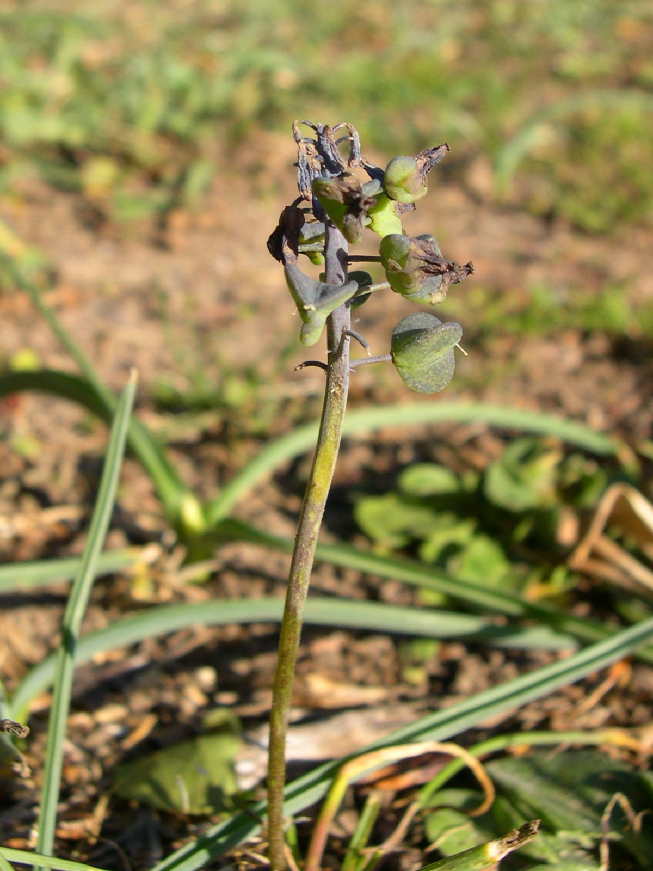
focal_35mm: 38
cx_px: 326
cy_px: 436
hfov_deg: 37.7
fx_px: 956
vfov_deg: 49.0
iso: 100
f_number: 7.6
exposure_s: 1/106
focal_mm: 8
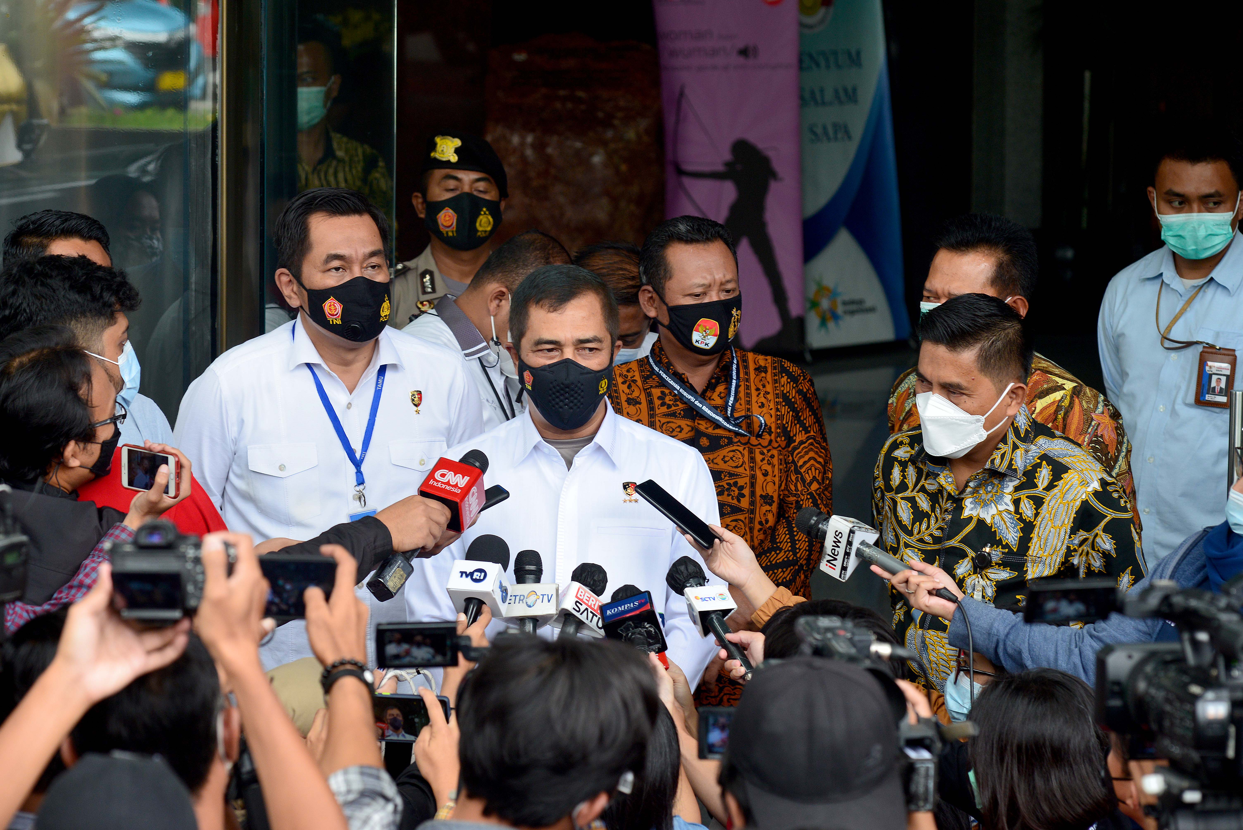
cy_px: 415
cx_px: 622
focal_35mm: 155
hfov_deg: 13.2
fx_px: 5354
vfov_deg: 8.9
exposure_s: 1/125
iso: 640
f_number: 9
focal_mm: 155
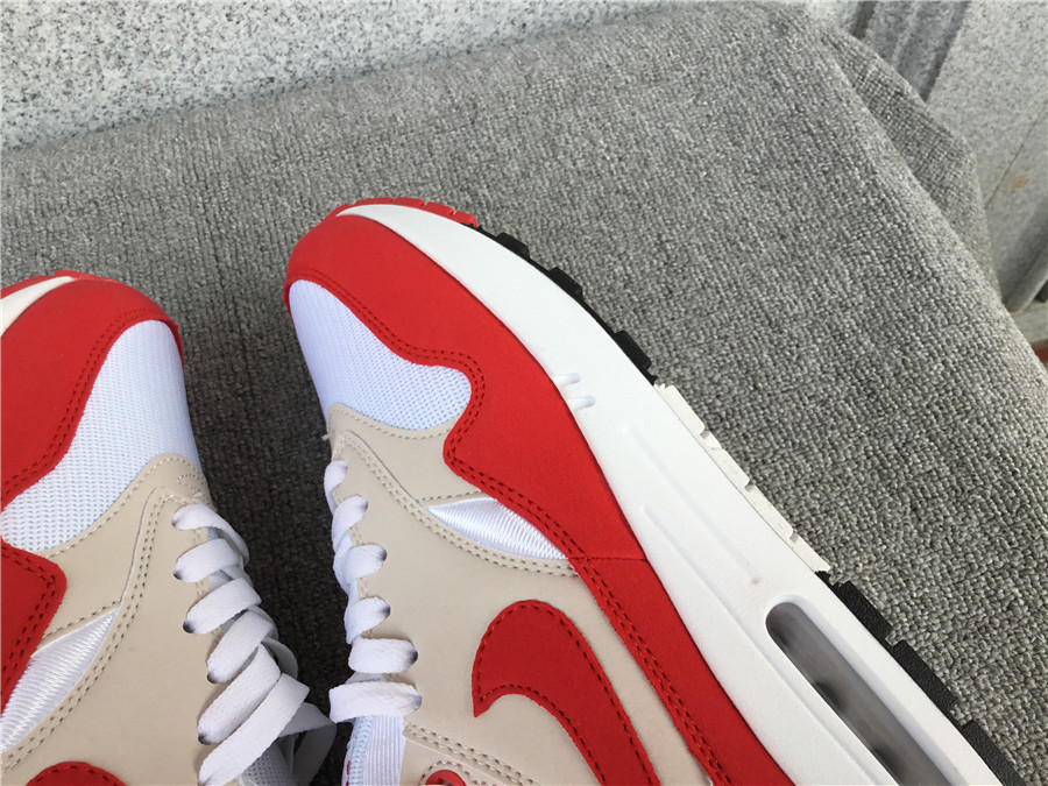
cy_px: 393
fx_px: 939
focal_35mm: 31
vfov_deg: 45.4
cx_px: 524
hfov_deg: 58.4
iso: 25
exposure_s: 1/289
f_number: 2.4
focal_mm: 3.3
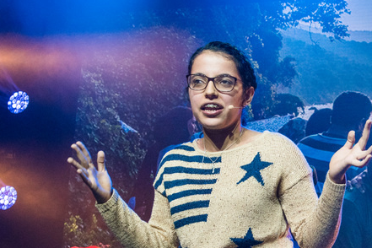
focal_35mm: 98
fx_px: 1013
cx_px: 325
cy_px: 199
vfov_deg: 13.9
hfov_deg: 20.5
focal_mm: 36
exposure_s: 1/320
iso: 1250
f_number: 9
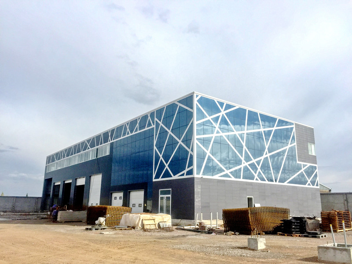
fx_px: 295
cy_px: 132
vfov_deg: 48.2
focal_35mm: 29
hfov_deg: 61.7
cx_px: 176
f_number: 2.2
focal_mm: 4.15
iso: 32
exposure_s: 1/3300
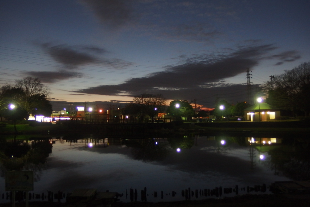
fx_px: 224
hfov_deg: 69.4
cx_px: 155
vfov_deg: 49.5
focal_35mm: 26
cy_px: 104
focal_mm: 4.7
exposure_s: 1/6
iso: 400
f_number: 1.8
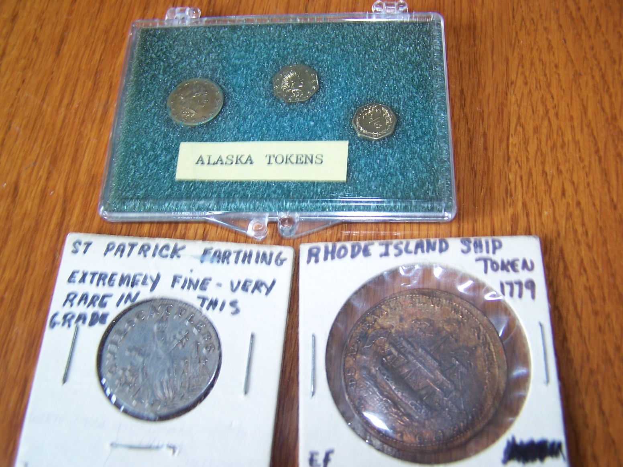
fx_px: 684
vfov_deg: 37.7
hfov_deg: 49.0
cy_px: 234
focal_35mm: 38
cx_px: 312
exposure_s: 1/10
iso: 80
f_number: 2.8
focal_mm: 6.3
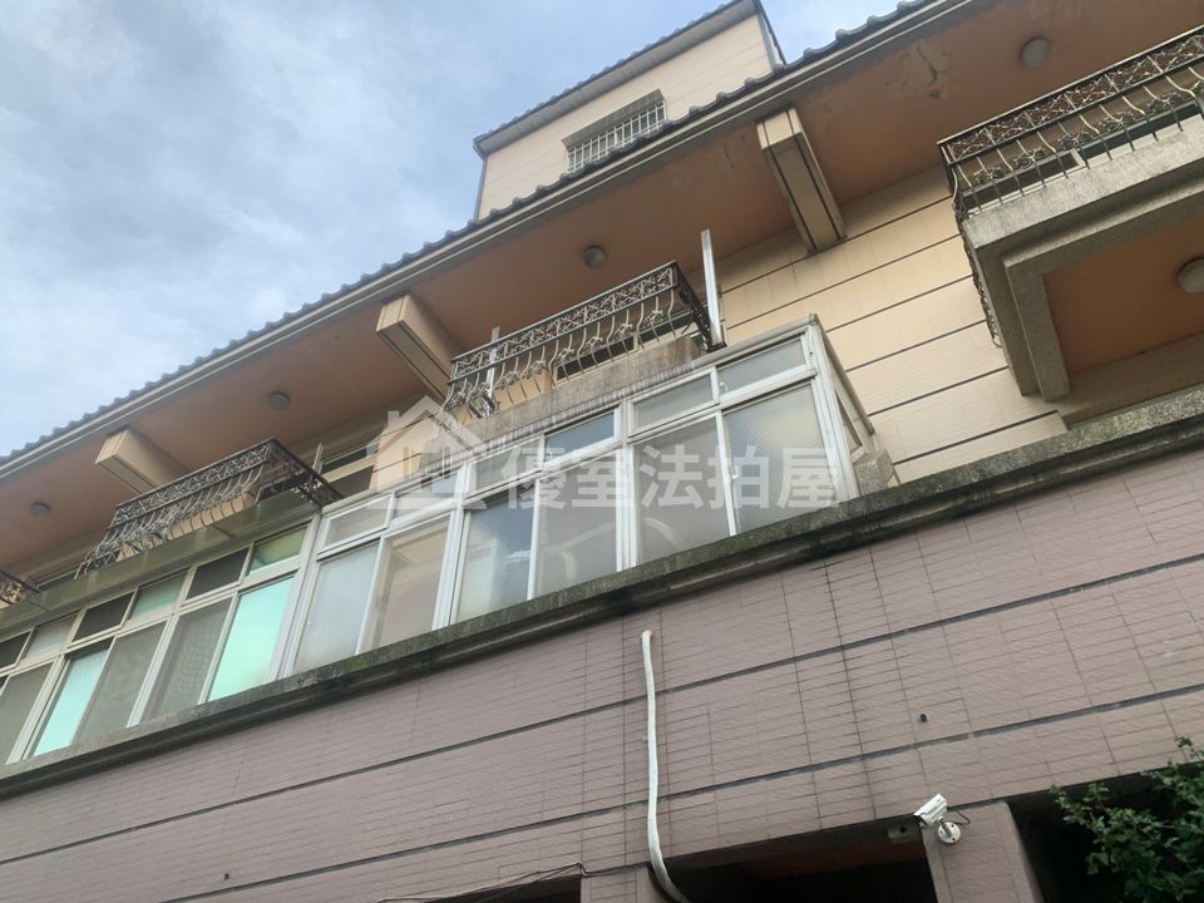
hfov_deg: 67.3
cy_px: 452
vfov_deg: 53.1
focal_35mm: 26
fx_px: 904
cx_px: 602
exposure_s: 1/122
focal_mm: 4.25
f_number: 1.8
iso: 25
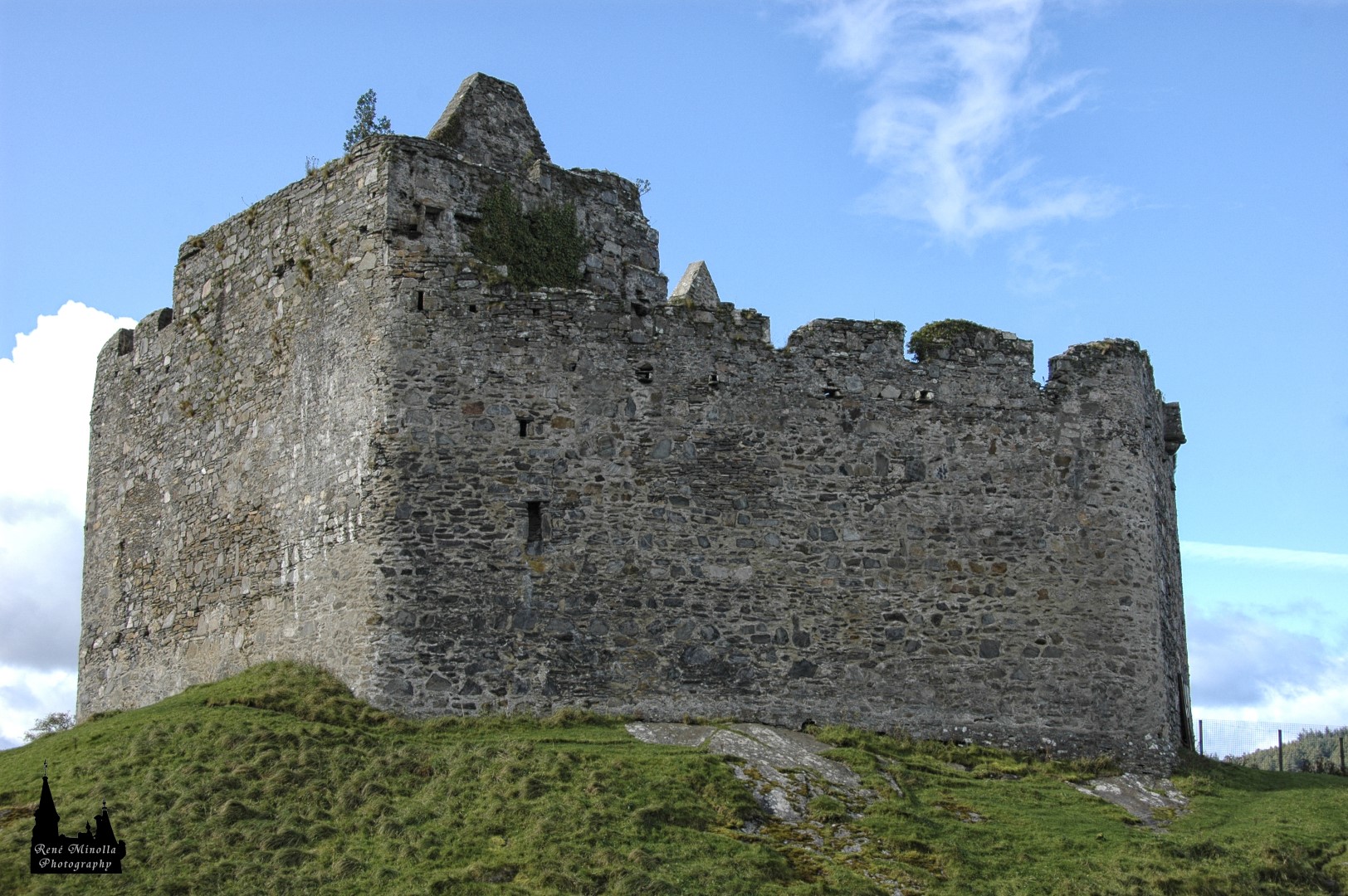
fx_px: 1740
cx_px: 674
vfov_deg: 28.9
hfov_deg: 42.4
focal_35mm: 46
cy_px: 448
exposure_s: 1/250
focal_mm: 31
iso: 200
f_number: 8
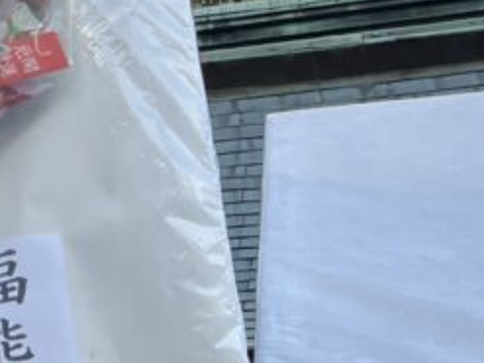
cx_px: -631
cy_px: 16
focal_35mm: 135
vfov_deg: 10.9
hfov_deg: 12.1
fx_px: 1887
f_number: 1.6
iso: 50
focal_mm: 5.1
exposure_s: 1/913
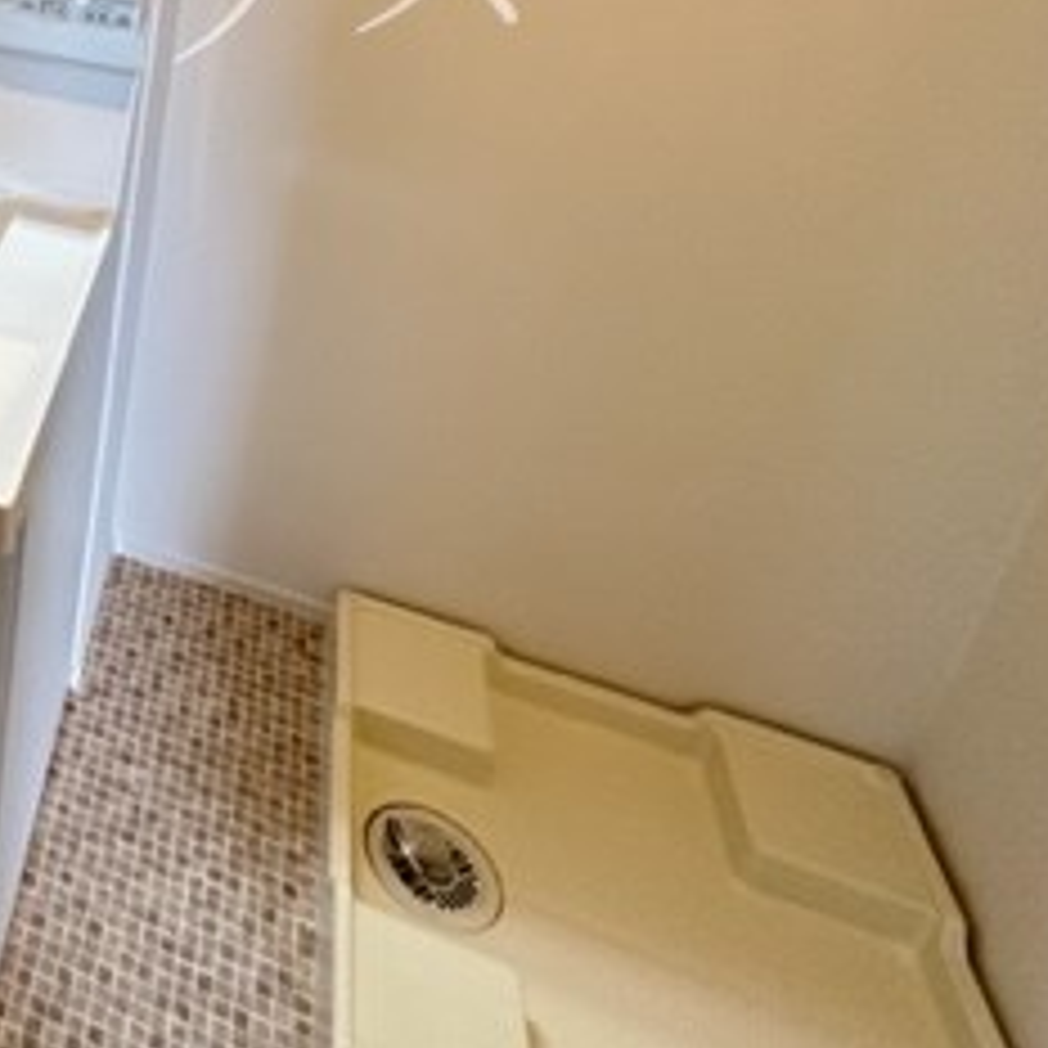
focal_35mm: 34
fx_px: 1165
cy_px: -22
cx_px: -225
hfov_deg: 36.6
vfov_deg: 41.5
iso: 200
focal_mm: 2.22
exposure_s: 1/60
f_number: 2.2
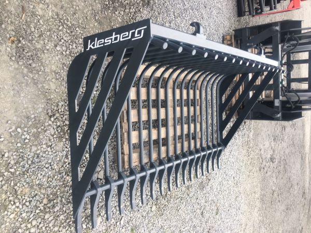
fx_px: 261
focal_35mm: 29
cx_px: 156
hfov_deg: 61.7
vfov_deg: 48.2
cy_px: 116
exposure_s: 1/112
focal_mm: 4.15
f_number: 2.2
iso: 25
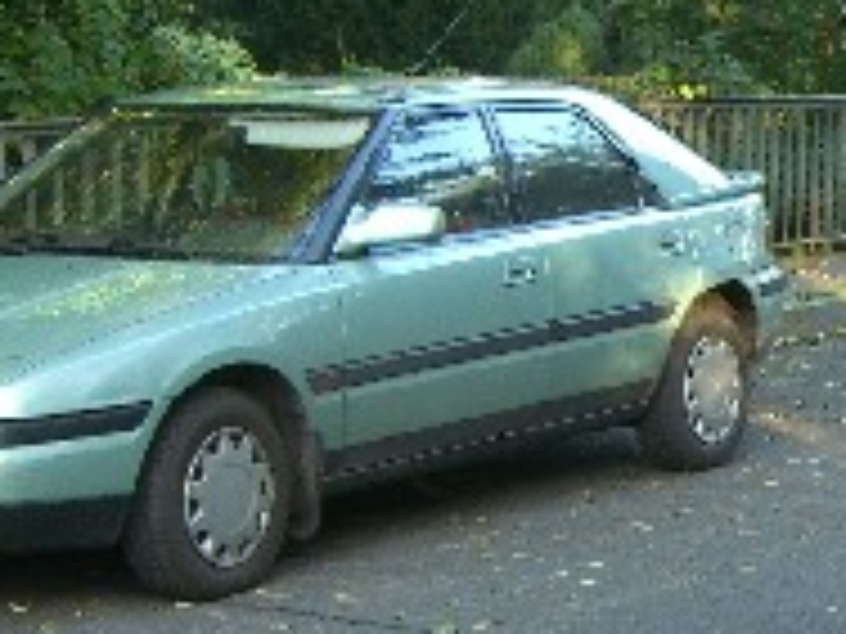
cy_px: 537
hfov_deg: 15.8
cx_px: 1136
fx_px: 2884
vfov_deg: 12.5
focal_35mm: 118
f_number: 2.8
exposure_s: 1/80
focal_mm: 7.9
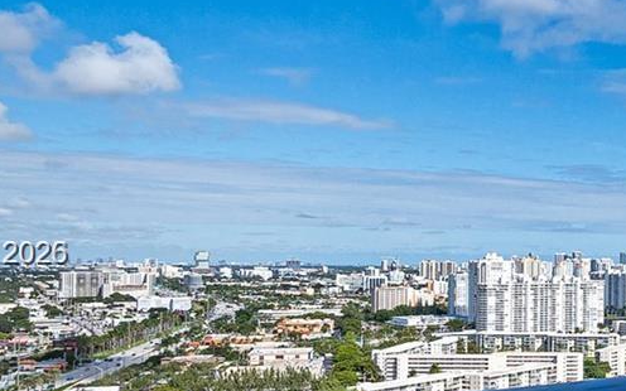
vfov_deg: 27.9
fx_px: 785
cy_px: 255
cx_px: 684
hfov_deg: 36.8
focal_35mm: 46
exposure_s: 1/800
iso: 100
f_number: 4
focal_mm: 7
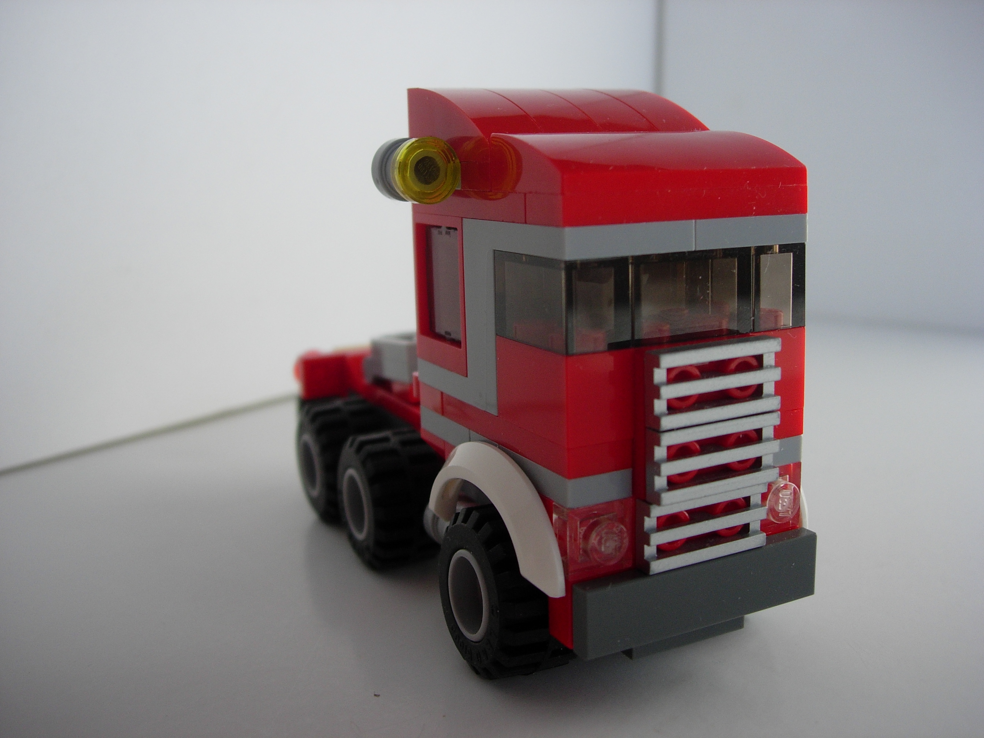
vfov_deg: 37.7
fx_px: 1080
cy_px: 369
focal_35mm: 38
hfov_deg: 49.0
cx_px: 492
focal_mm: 7.8
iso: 64
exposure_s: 1/836
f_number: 2.8
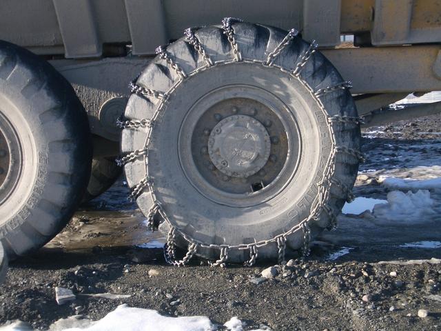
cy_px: 166
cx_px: 220
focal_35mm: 62
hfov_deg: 31.2
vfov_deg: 23.7
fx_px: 790
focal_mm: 10.2
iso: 50
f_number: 3.5
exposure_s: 1/250
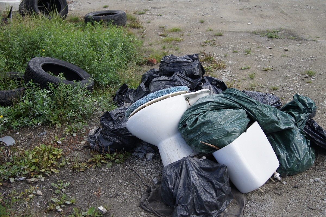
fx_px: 407
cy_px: 108
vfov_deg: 29.8
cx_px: 163
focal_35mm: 45
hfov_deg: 43.6
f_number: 4.5
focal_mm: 30
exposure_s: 1/400
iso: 100
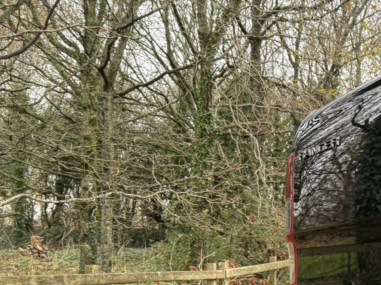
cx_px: 446
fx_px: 748
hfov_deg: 25.8
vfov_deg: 21.0
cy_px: 272
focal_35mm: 68
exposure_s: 1/121
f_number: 1.78
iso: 100
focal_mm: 6.76
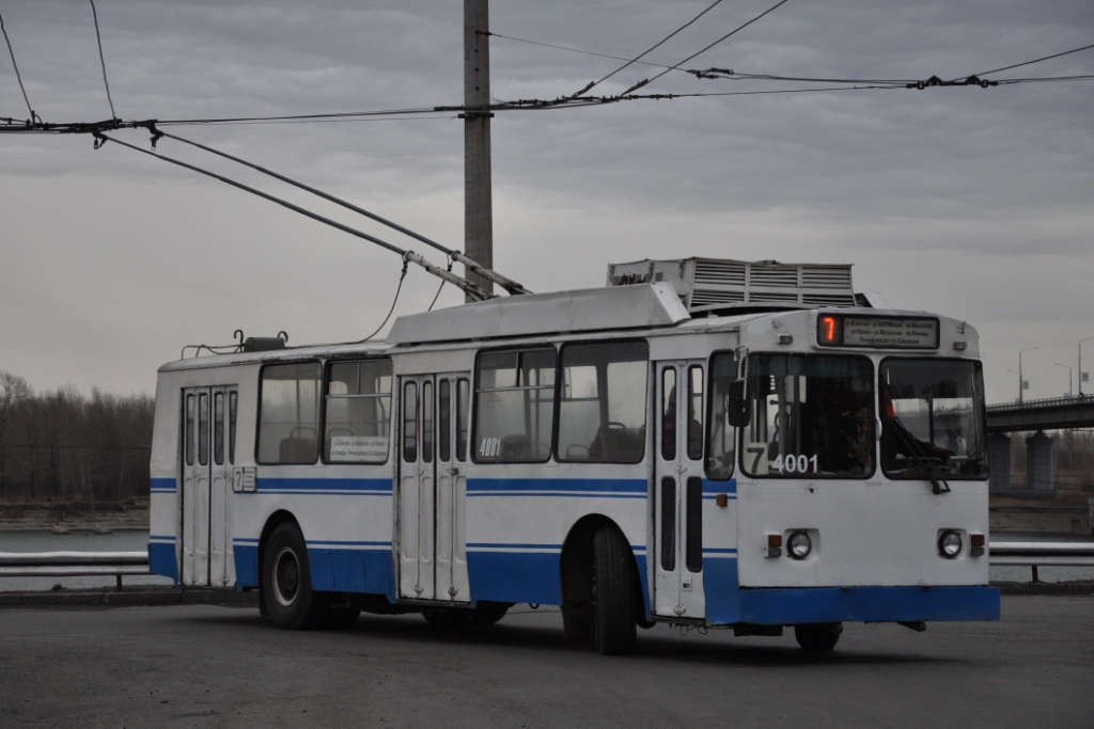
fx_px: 3191
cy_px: 364
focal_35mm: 105
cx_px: 547
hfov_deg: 19.5
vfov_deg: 13.0
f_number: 5.6
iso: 360
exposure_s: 1/125
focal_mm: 70
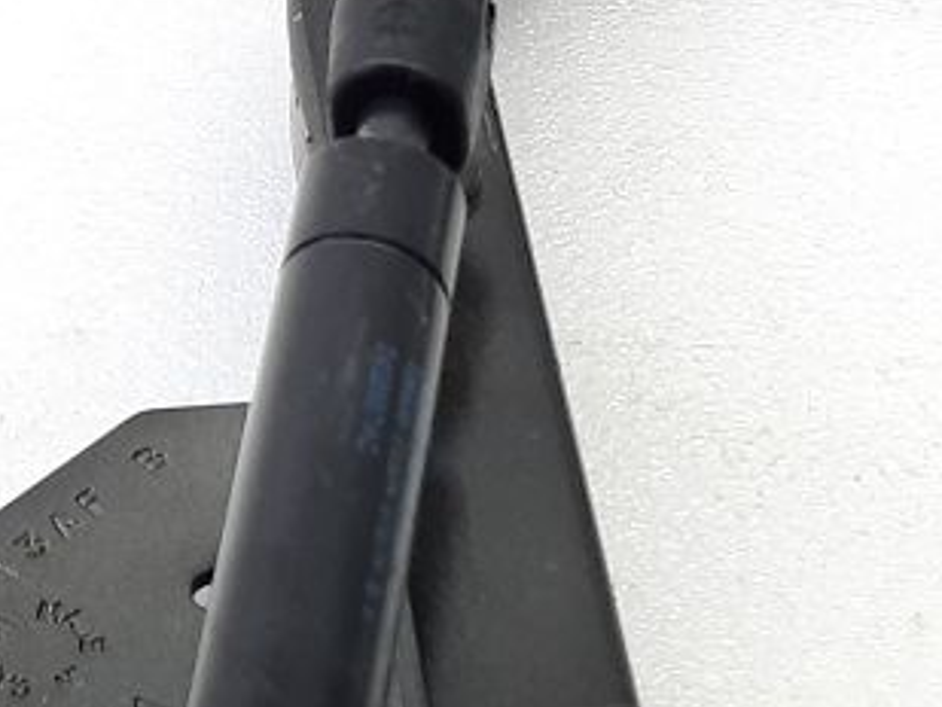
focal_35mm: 97
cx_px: 972
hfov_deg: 19.6
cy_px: 713
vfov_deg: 15.0
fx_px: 2641
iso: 100
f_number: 2
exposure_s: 1/50
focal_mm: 4.6
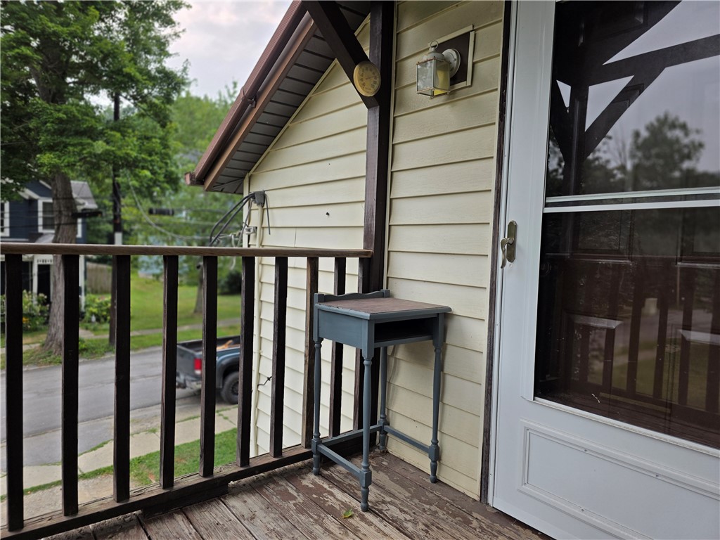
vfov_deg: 58.9
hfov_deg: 73.9
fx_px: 478
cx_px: 360
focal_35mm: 23
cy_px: 270
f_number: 1.7
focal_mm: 6.3
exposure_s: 1/1533
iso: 80
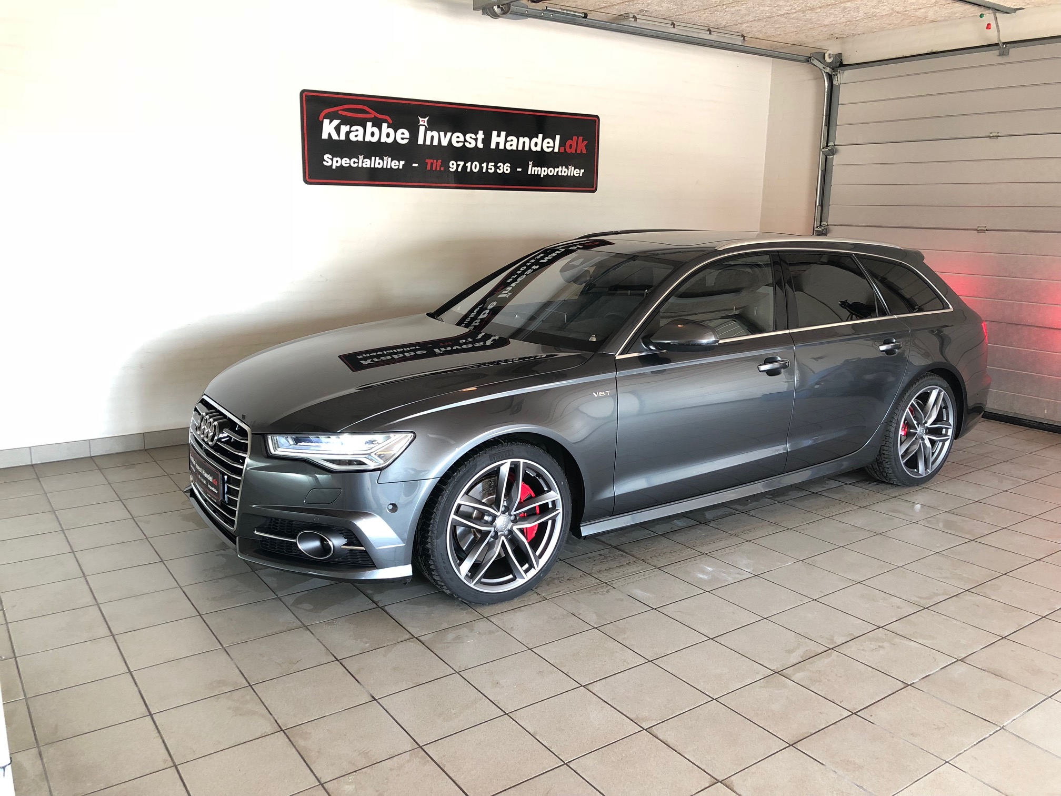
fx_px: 858
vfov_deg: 49.7
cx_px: 530
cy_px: 398
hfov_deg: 63.4
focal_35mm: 28
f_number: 1.8
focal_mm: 3.99
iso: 50
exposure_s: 1/17
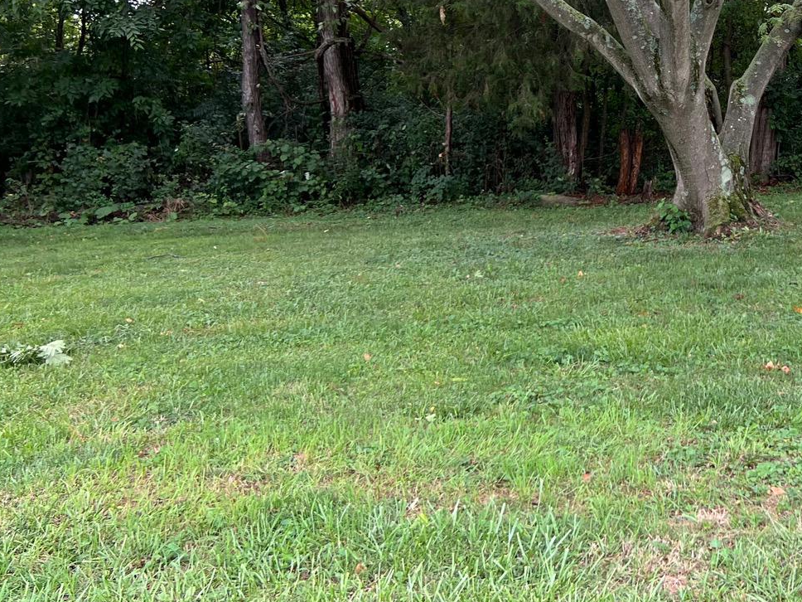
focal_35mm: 55
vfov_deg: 25.8
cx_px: 704
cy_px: 76
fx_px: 1274
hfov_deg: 33.3
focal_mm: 5.7
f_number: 1.5
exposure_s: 1/178
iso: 50
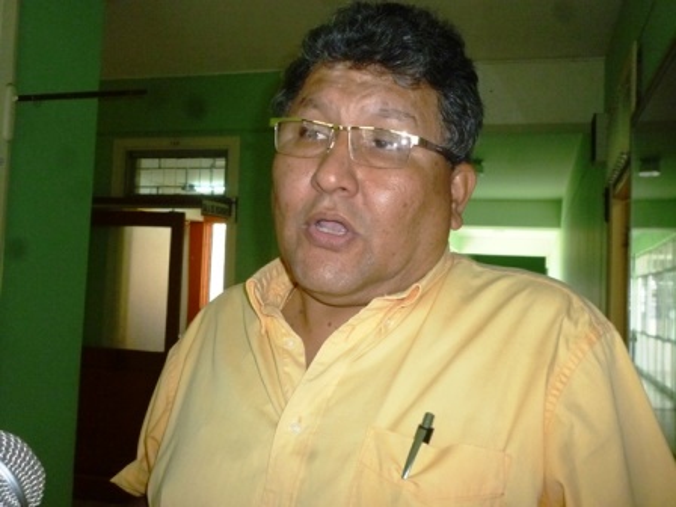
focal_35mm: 36
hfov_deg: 51.4
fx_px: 703
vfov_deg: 39.7
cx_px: 338
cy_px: 254
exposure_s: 1/60
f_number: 3.5
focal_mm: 6.4
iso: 400
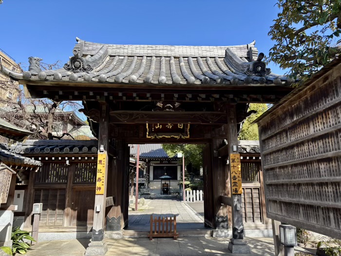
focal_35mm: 26
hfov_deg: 67.3
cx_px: 170
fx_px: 256
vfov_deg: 53.1
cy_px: 128
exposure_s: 1/1007
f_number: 1.6
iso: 50
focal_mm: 5.96
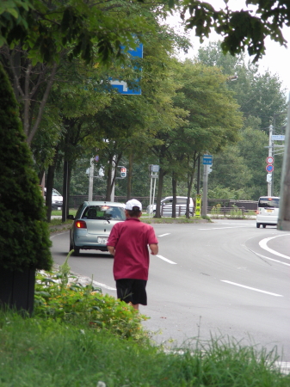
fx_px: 2191
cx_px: 145
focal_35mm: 196
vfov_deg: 10.1
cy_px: 194
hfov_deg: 7.6
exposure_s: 1/162
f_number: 3.5
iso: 149
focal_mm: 32.7
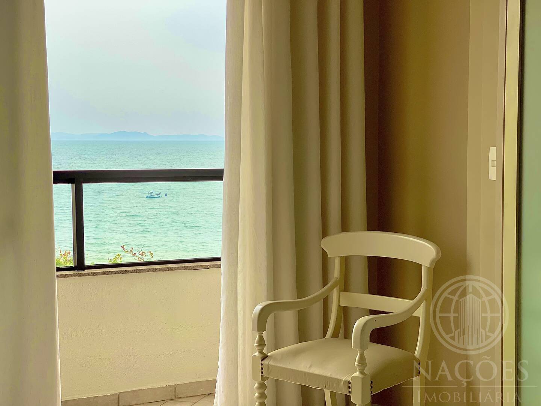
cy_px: 203
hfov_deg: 30.3
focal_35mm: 64
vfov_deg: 22.9
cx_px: 270
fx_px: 1000
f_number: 2.2
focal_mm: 7.5
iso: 20
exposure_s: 1/645
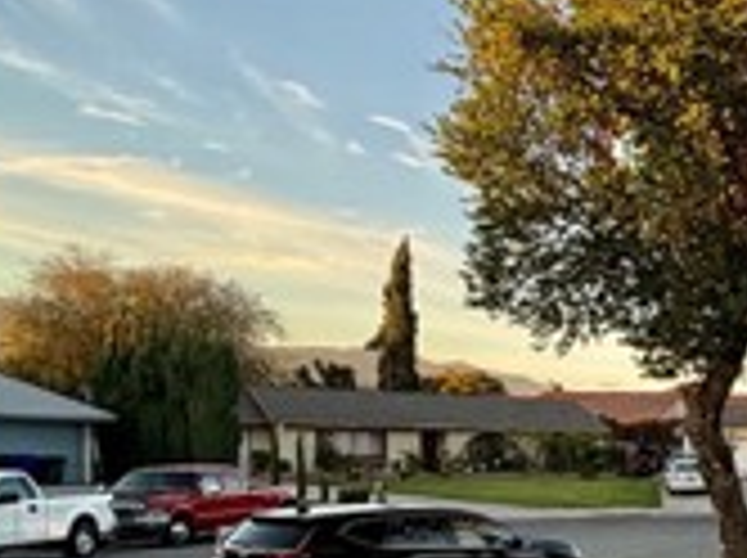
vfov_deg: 26.3
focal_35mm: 54
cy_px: 472
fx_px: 1164
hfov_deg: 25.4
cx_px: 1156
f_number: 2.2
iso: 50
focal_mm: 2.22
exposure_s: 1/291
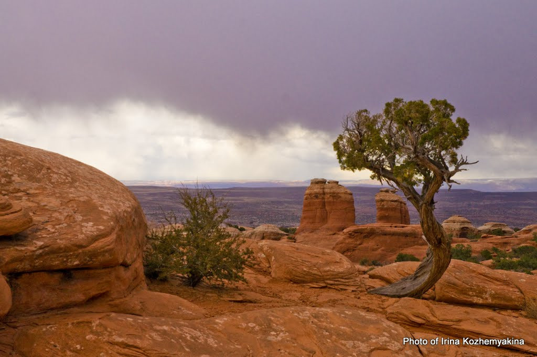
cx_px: 268
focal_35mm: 68
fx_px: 1006
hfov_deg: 29.9
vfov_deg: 20.1
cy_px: 178
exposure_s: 1/640
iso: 400
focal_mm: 45
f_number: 8
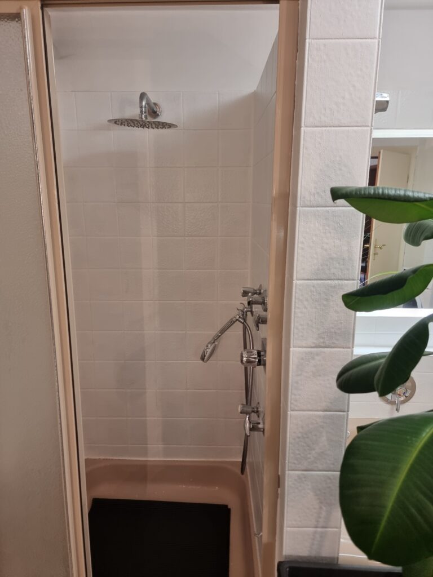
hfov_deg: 56.8
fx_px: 400
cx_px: 216
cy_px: 288
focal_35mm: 24
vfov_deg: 71.6
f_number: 1.8
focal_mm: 6.7
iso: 200
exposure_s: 1/50
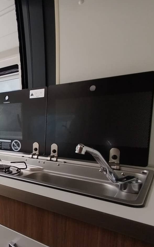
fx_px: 195
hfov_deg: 36.8
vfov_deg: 64.4
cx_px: -13
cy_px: 140
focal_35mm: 29
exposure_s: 1/107
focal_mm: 1.65
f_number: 2.2
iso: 50
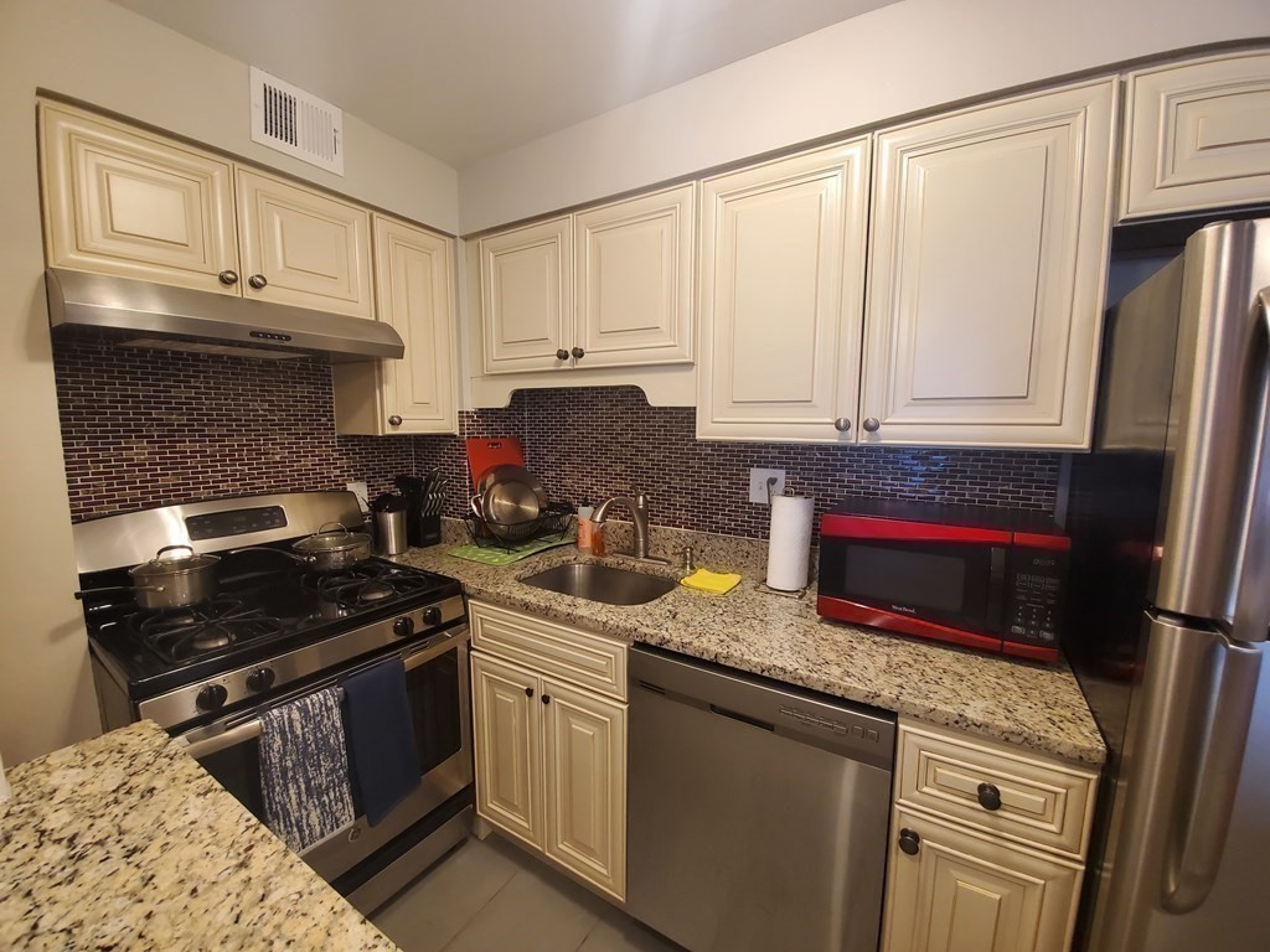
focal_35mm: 13
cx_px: 635
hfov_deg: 106.2
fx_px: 477
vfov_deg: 89.9
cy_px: 476
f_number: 2.2
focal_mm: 1.8
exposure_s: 1/59
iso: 200
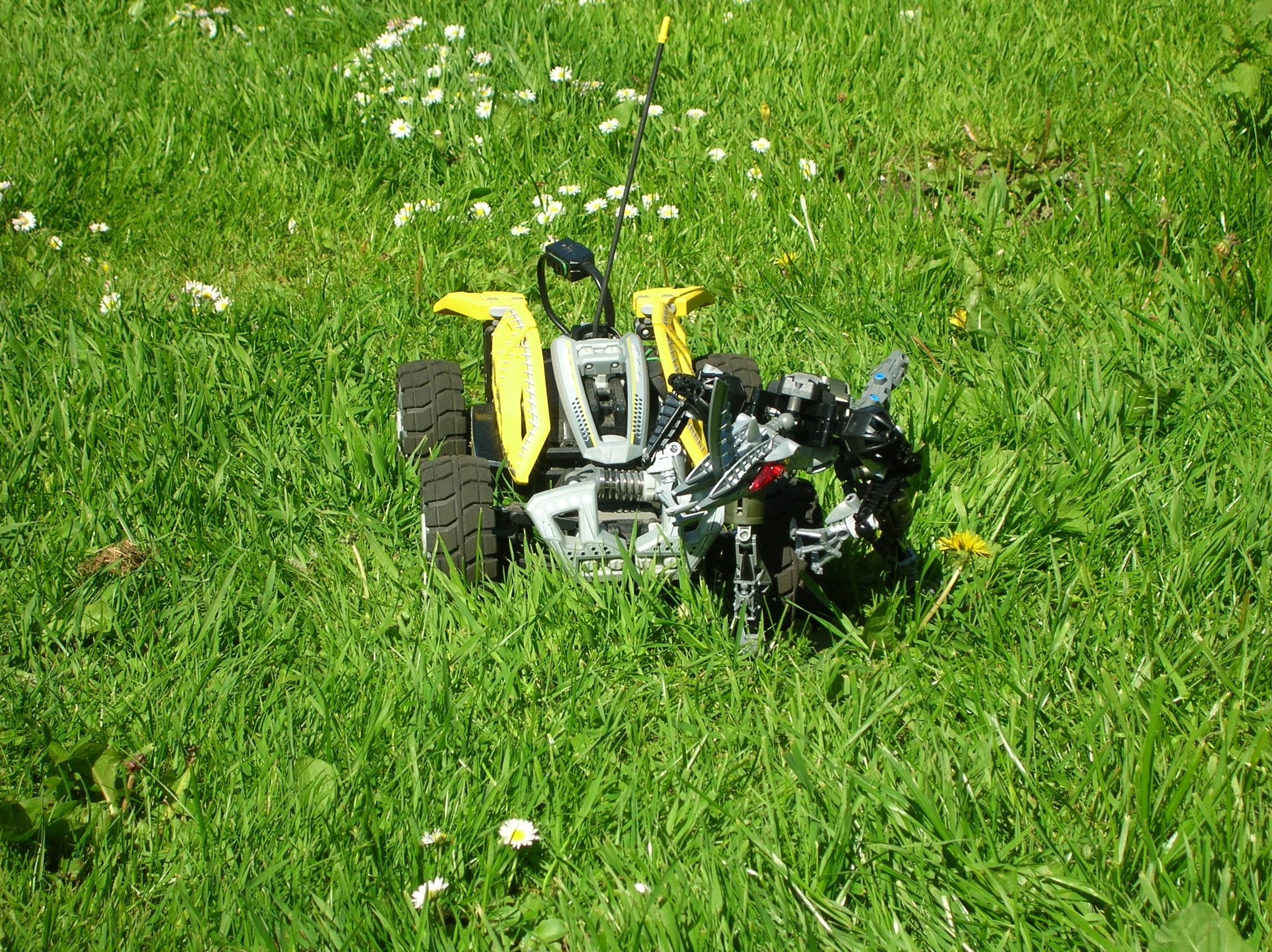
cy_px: 476
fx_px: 3672
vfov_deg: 14.8
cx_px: 636
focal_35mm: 100
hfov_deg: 19.7
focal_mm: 16.7
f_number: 4.8
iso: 50
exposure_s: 1/325
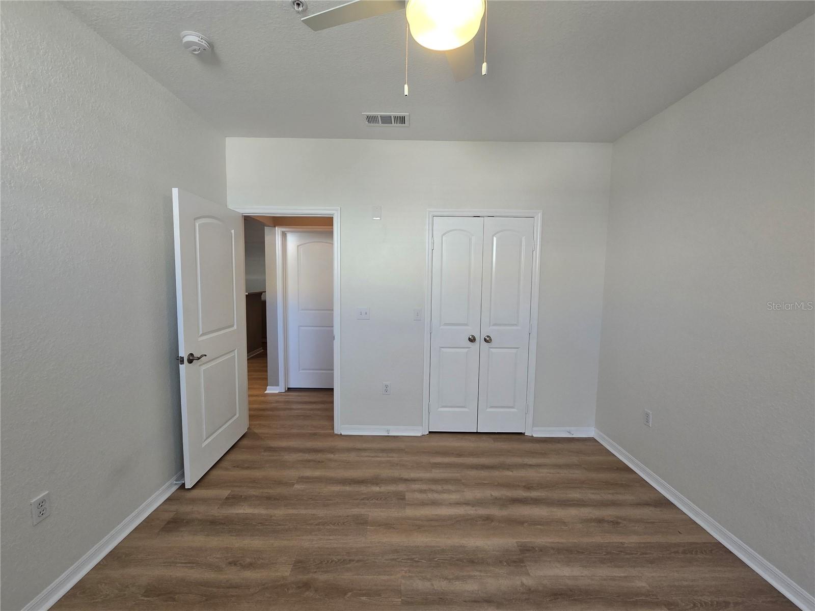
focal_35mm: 13
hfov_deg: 106.2
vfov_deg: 89.9
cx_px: 408
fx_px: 306
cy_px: 306
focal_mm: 2.2
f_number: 2.2
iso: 100
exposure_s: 1/60
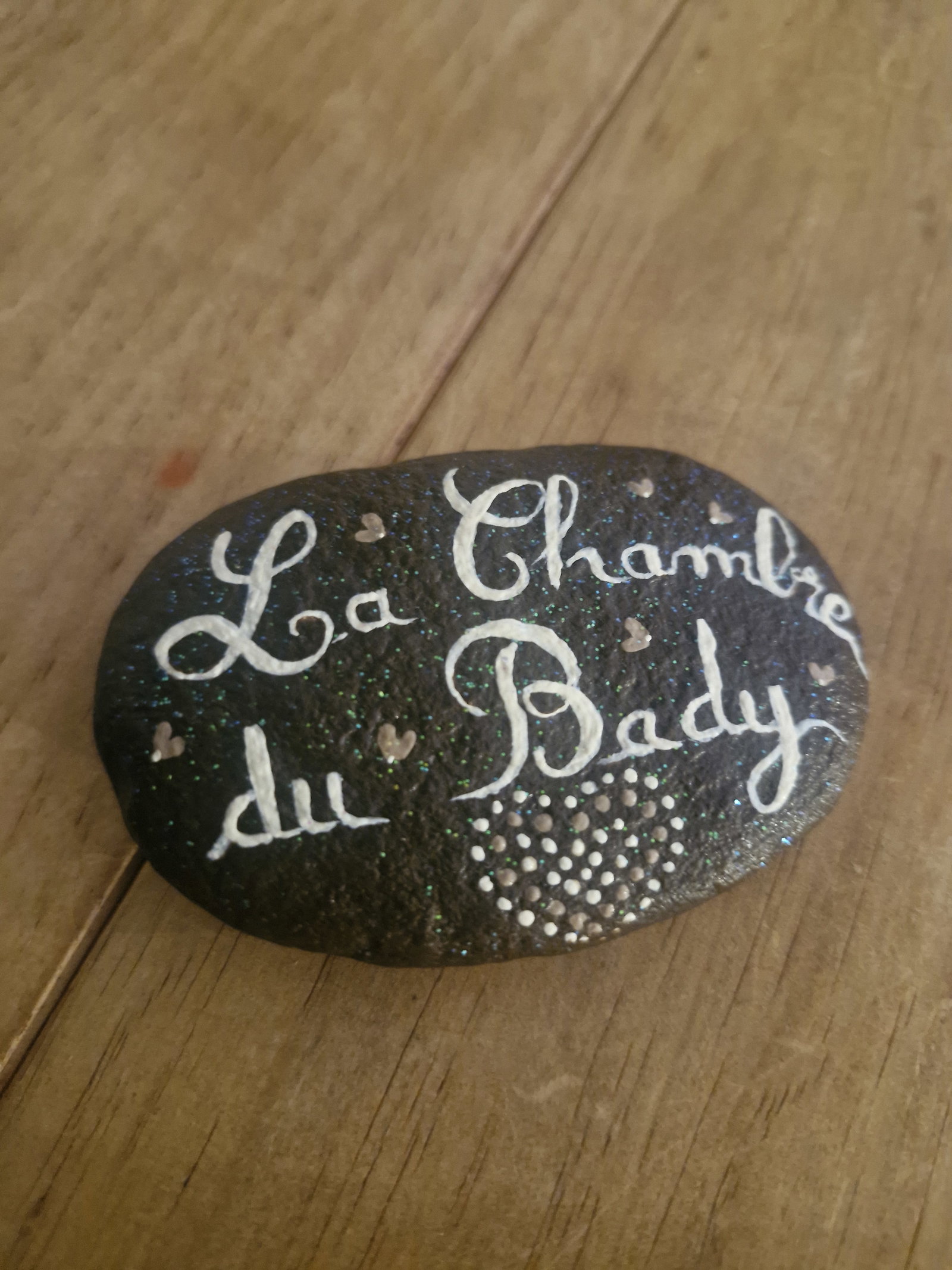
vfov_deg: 73.9
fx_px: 843
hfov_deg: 58.9
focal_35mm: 23
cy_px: 635
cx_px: 476
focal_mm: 5.54
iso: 800
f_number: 1.8
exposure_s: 1/25
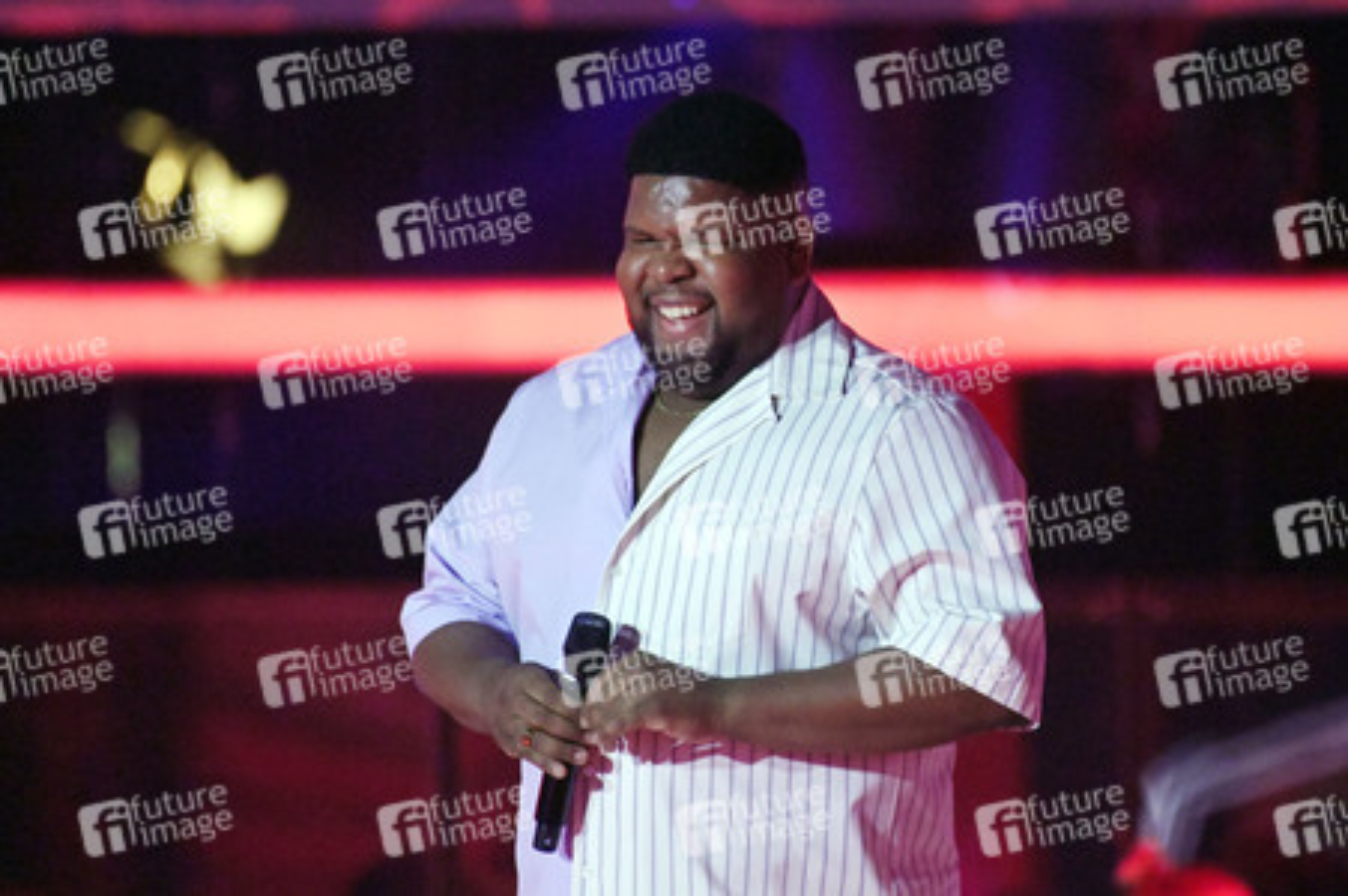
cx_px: 674
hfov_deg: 4.1
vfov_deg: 2.7
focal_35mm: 500
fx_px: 18708
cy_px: 448
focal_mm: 500
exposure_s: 1/160
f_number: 5.6
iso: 16000
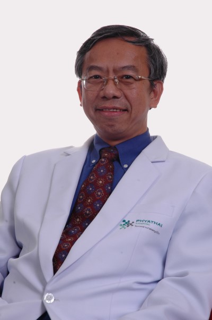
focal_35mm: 105
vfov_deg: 19.5
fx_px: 930
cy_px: 160
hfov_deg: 13.0
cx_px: 106
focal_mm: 70
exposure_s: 1/125
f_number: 13
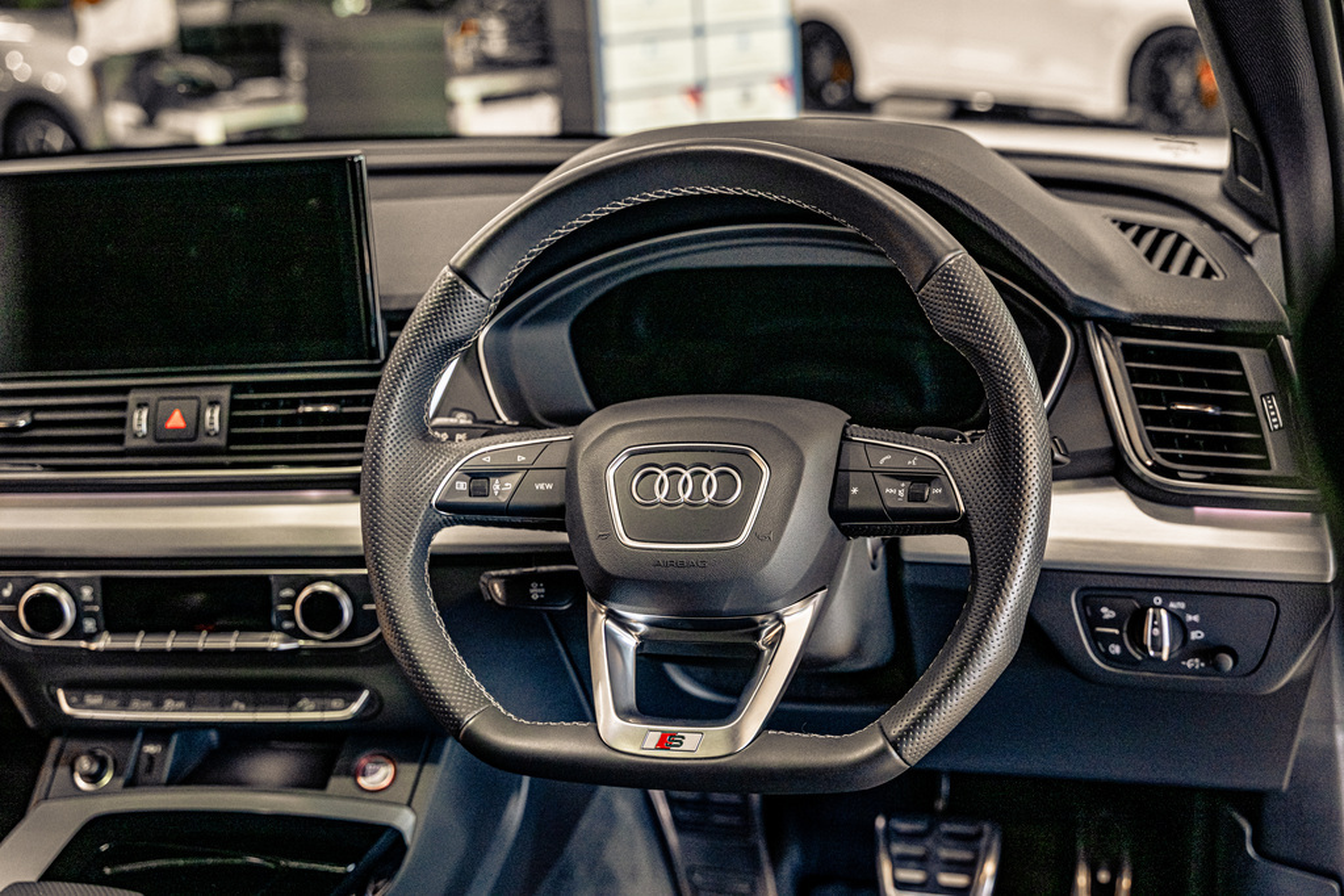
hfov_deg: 41.9
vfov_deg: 28.6
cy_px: 448
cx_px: 672
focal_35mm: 47
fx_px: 1755
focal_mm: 47
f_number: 4
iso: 1600
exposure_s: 1/125
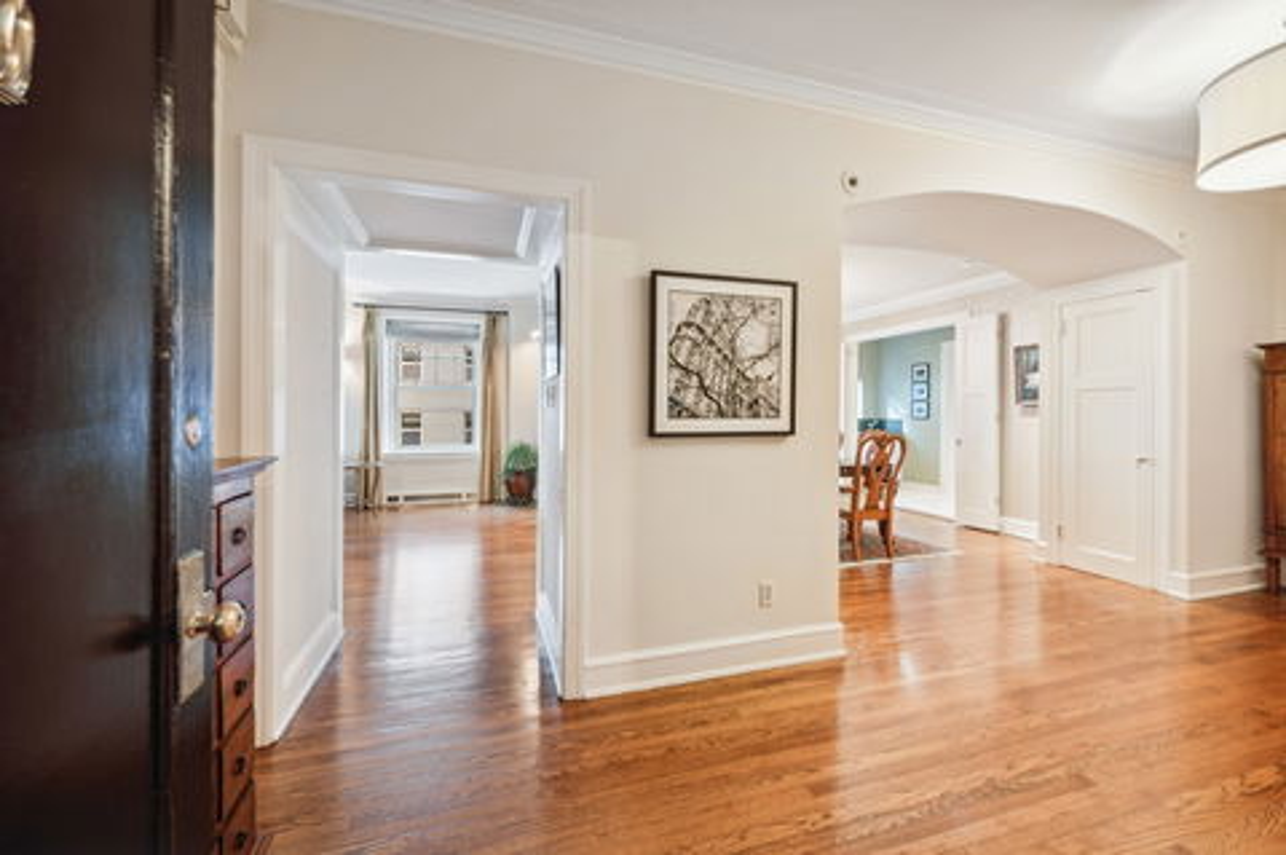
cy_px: 428
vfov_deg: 81.1
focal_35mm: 14
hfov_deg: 104.3
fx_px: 500
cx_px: 643
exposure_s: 1.3
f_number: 9
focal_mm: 14
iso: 100
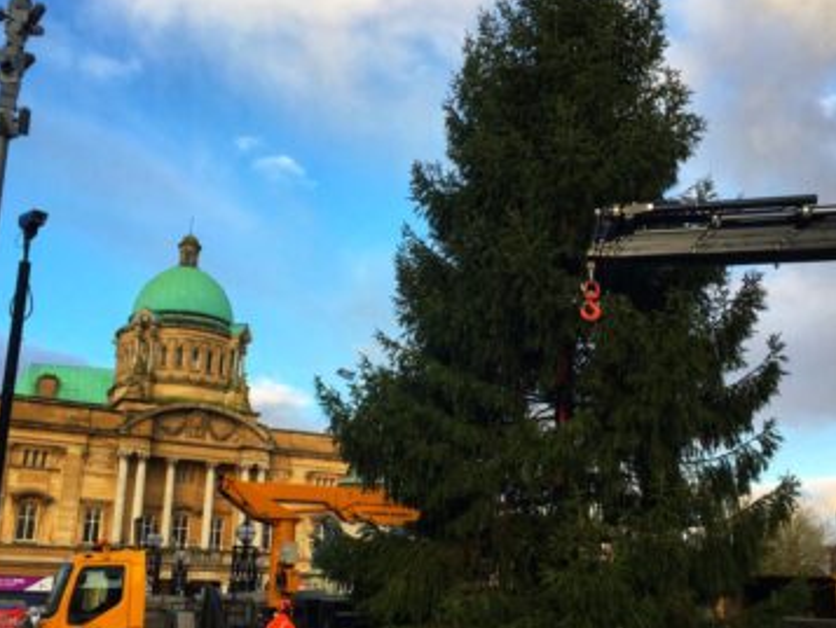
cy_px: 356
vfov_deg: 36.8
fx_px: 942
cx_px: 389
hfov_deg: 47.8
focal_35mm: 39
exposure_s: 1/225
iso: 25
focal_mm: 4.15
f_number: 2.2
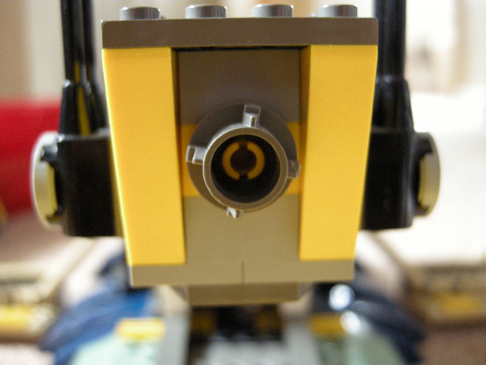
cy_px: 182
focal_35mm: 35
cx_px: 243
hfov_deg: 52.6
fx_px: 491
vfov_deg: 40.7
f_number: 2.7
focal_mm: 7.5
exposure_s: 1/10.3
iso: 400
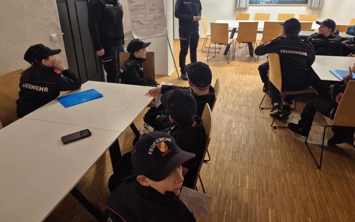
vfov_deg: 49.1
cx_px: 173
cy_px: 96
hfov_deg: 72.5
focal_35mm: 25
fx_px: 242
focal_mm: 5.4
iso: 250
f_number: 1.8
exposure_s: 1/100
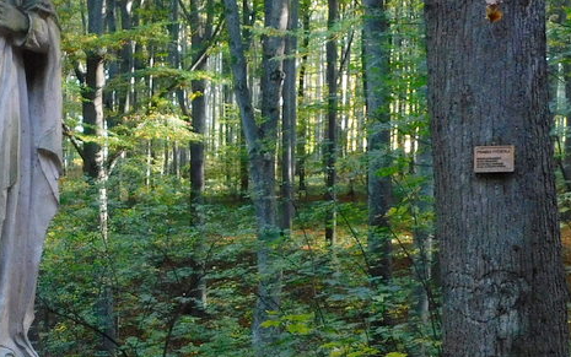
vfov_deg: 15.8
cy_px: 315
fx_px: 1277
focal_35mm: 82
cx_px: -54
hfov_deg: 23.7
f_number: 3.2
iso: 200
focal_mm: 5.3
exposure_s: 1/30
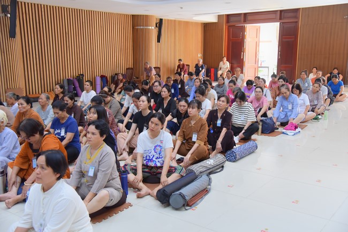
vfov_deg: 35.0
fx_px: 367
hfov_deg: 50.7
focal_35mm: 38
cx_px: 174
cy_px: 116
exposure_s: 1/125
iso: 1250
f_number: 4.5
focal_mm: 38
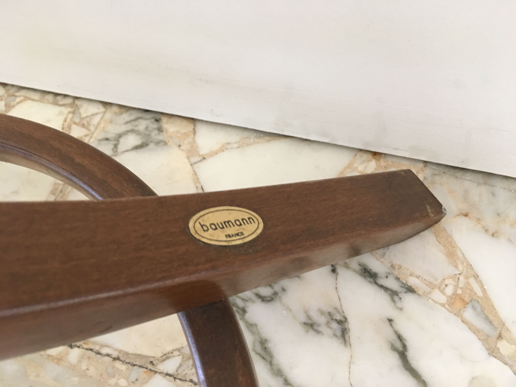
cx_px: 258
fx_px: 432
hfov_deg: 61.7
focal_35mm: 29
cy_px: 194
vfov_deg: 48.2
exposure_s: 1/20
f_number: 2.2
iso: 200
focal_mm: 4.15
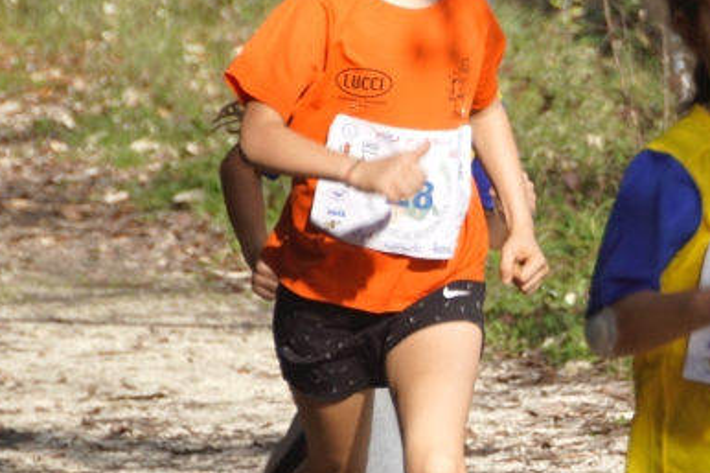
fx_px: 11039
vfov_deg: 2.5
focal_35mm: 560
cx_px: 738
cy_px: 261
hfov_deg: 3.7
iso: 100
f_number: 5.6
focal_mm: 120
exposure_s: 1/320
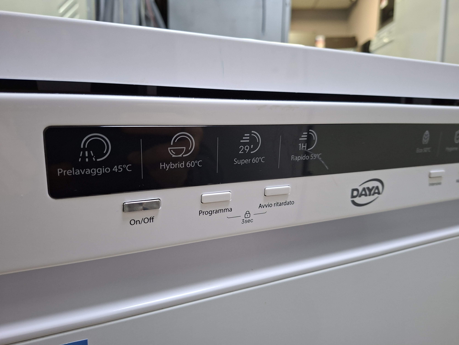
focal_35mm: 23
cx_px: 230
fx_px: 305
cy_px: 172
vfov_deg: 58.9
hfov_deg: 73.9
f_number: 1.8
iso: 320
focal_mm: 5.54
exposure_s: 1/33
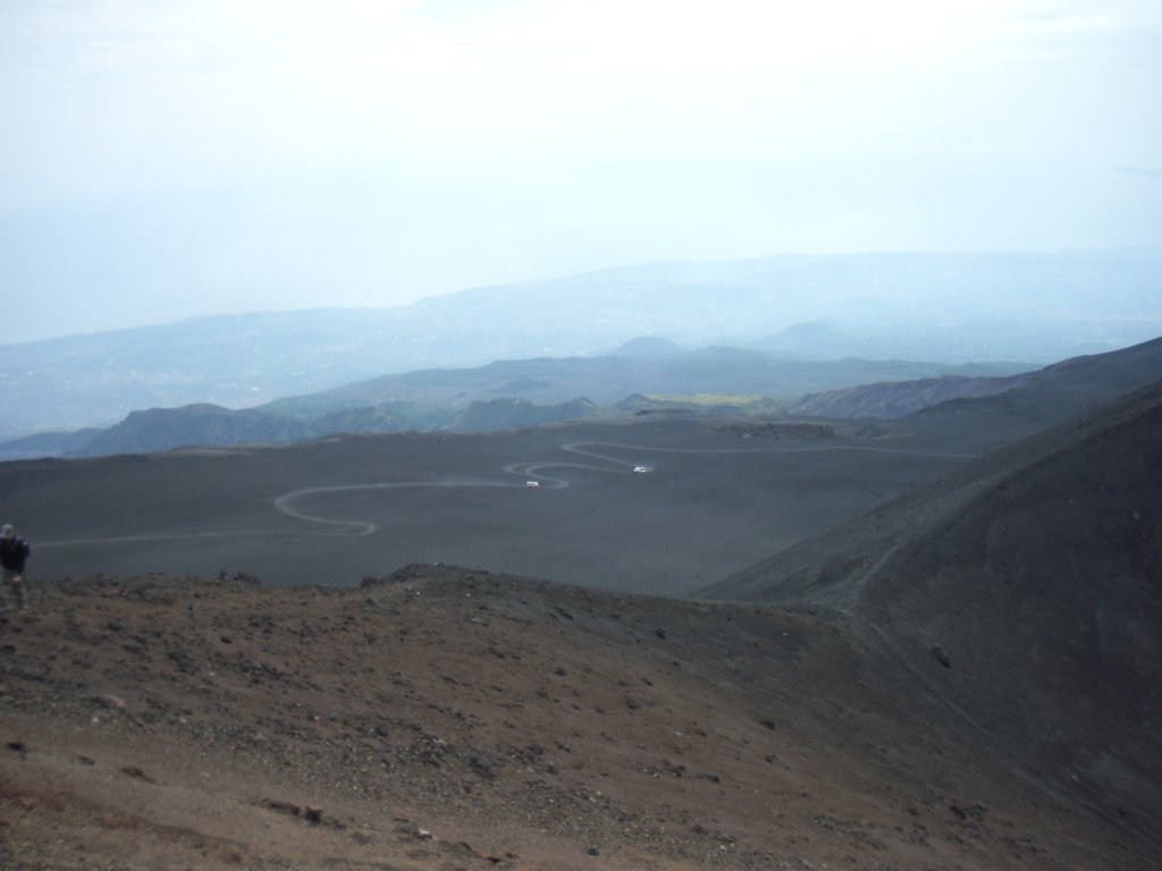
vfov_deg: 37.7
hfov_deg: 49.0
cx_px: 581
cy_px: 436
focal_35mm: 38
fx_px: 1276
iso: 100
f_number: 8
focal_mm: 6.2
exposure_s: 1/160
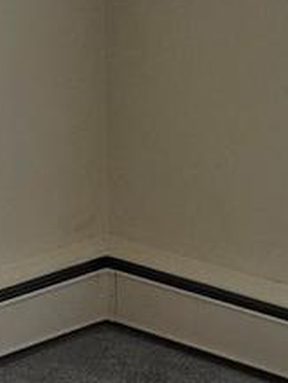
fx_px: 1781
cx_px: 183
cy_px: 131
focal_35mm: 161
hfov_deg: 9.2
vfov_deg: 12.2
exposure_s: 1/180
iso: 40
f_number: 1.7
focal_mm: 6.3
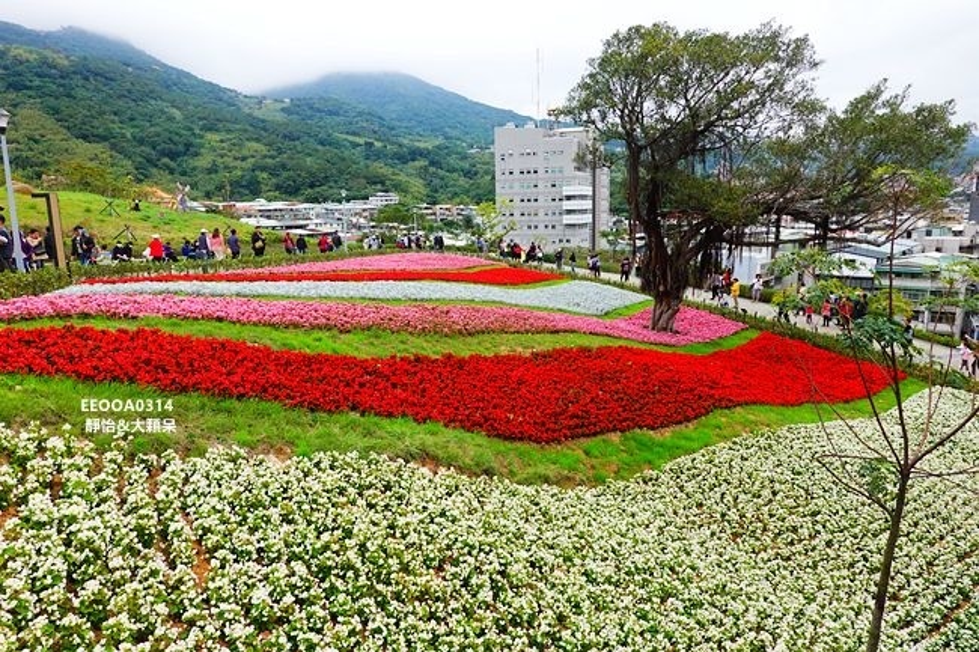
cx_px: 490
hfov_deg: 73.8
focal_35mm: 24
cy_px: 326
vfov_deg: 53.1
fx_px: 652
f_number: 4
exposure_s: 1/200
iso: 125
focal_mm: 9
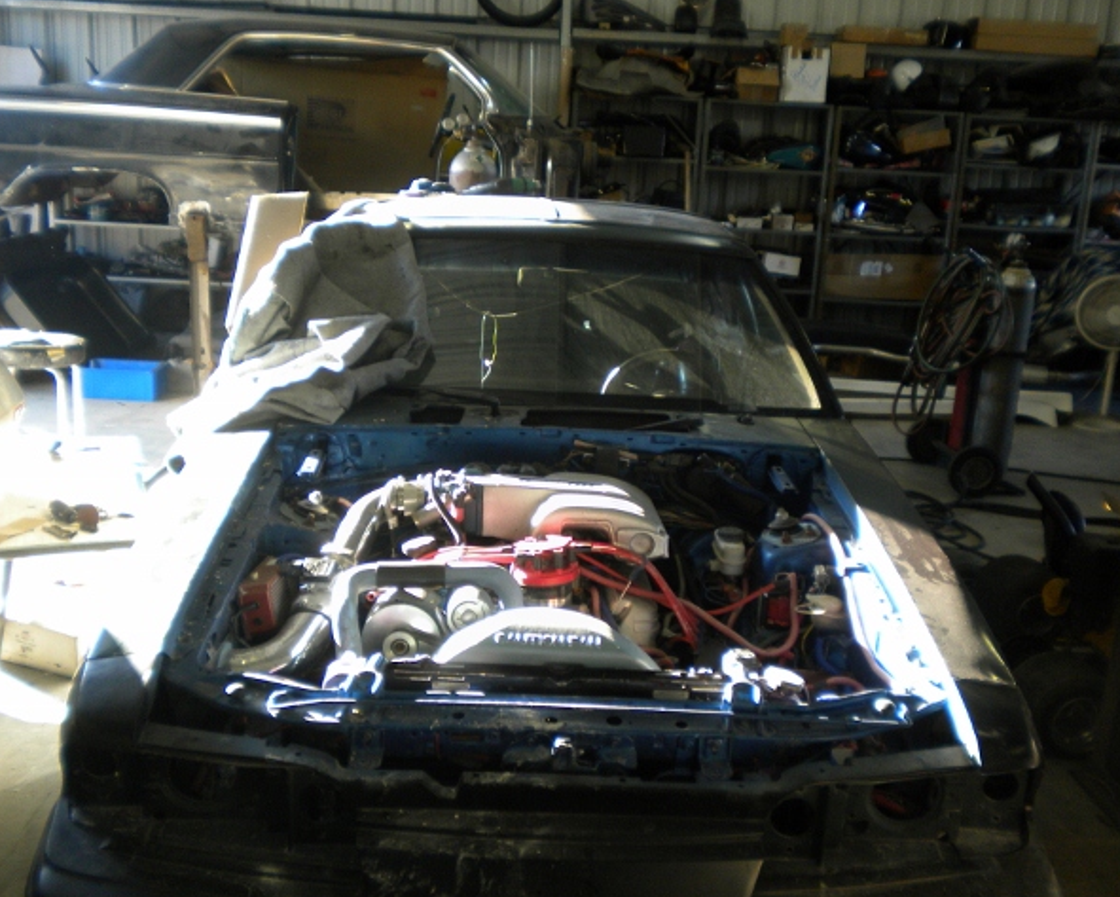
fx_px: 1227
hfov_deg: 49.1
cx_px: 565
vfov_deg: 40.1
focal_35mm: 37
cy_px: 448
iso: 153
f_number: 3.1
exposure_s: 1/53.3
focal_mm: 6.3
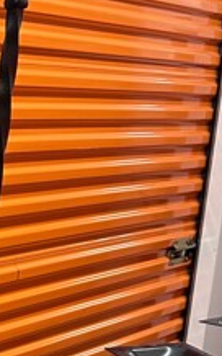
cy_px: 360
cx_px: -263
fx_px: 921
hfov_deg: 11.8
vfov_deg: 21.1
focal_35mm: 95
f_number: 1.78
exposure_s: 1/60
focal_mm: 6.86
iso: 200
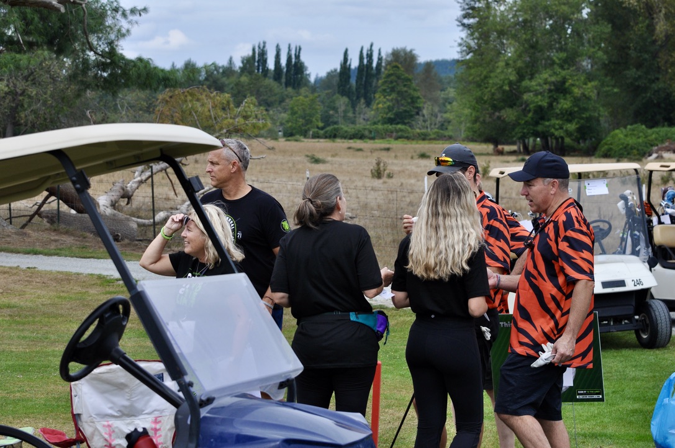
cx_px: 338
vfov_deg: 13.0
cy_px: 224
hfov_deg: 19.5
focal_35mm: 105
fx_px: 1966
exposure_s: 1/1600
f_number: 6.3
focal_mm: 70
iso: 400
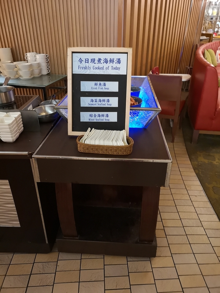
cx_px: 110
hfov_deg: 51.3
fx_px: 229
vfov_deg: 65.3
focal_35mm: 27
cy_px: 146
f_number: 1.8
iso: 640
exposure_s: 1/24
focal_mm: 3.95
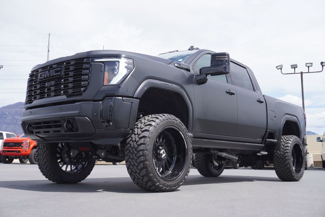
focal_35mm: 39
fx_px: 352
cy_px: 108
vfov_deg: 34.3
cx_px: 162
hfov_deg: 49.5
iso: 100
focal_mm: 26
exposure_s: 1/200
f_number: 8
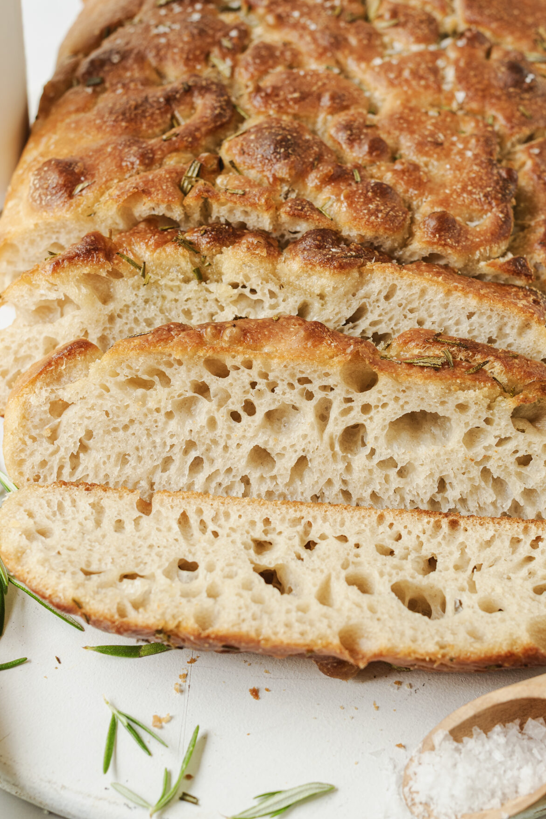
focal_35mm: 73
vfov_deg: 27.7
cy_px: 432
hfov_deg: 18.7
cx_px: 297
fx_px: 1660
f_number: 5
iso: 200
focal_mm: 50
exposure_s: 1/80
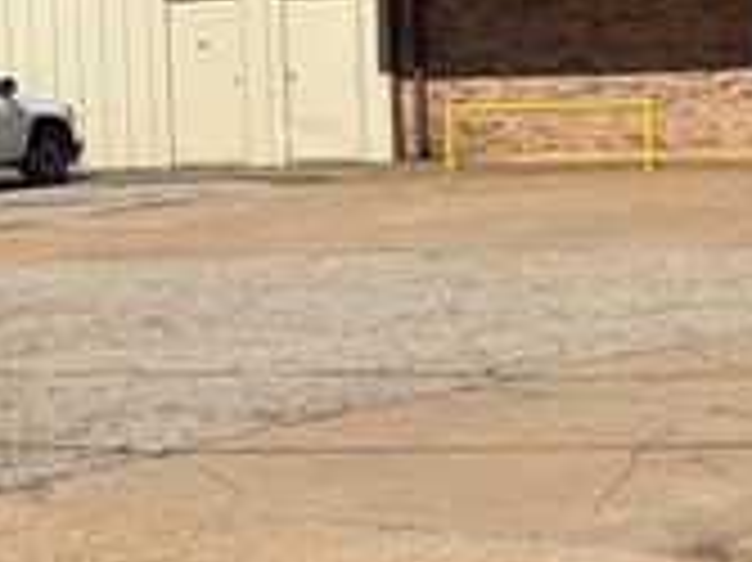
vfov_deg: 18.6
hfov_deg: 21.9
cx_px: 1036
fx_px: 1693
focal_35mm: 78
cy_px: 79
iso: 64
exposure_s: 1/7813
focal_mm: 5.96
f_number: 1.6
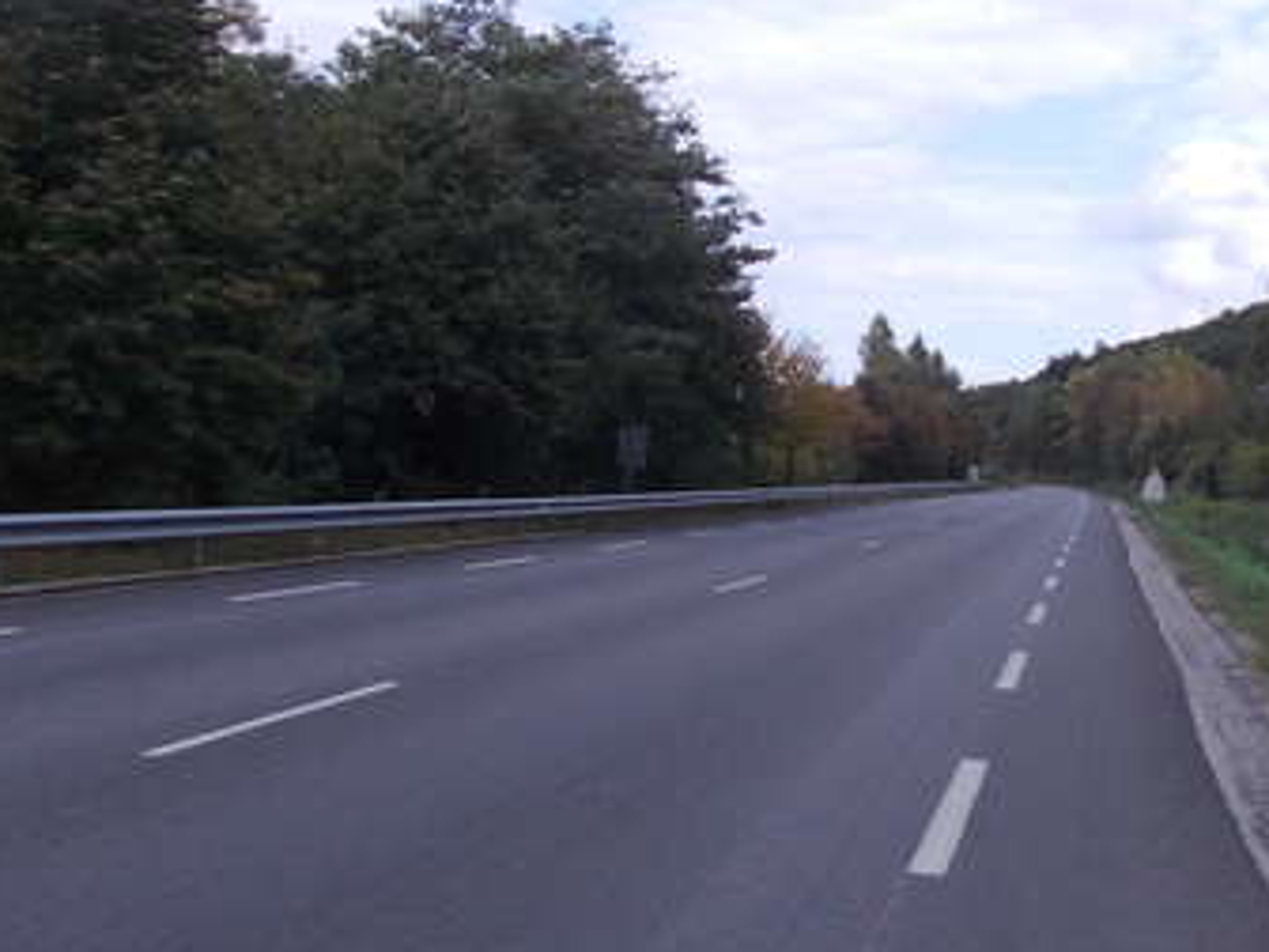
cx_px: 1054
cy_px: 359
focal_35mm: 50
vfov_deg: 29.0
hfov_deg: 36.6
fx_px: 1833
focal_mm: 4
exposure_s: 1/160
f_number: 5.4
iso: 80
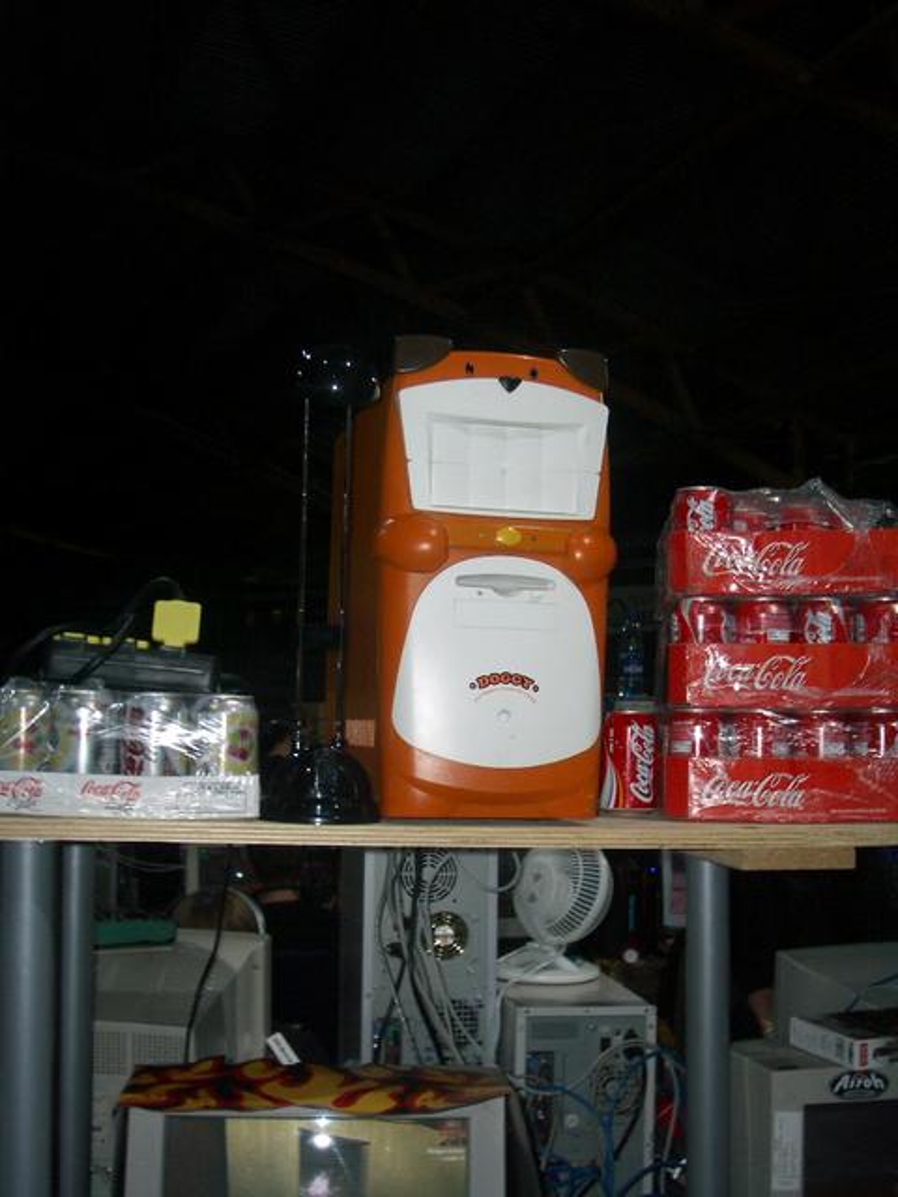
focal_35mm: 41
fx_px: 1418
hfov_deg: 35.1
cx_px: 449
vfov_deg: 45.8
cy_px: 598
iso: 100
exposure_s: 1/60
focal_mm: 6.8
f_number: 2.8
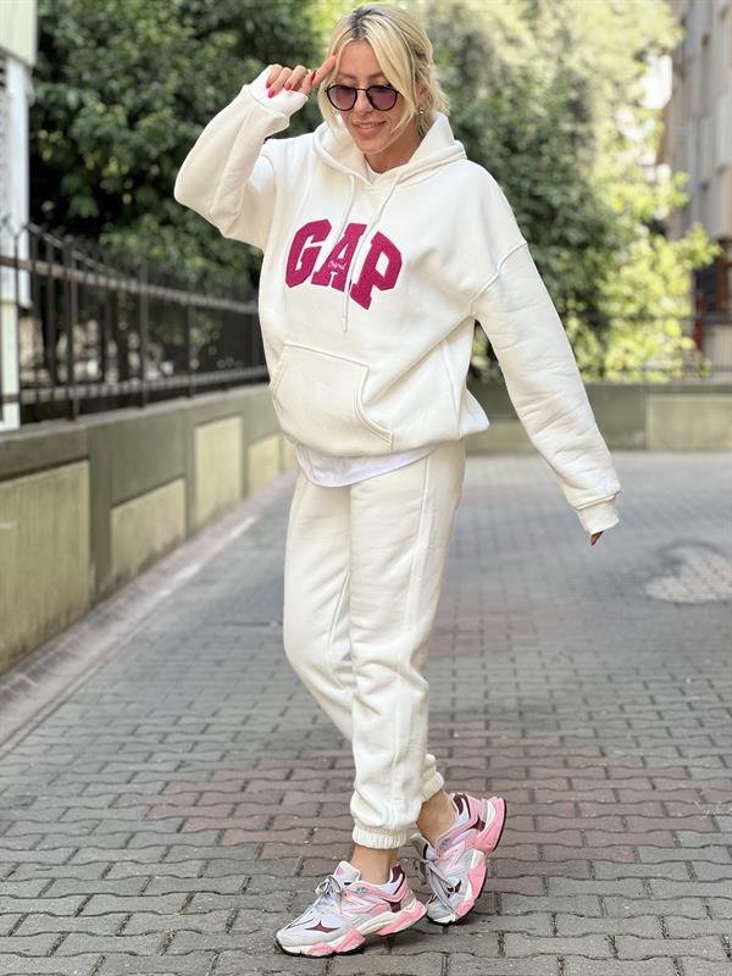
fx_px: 2171
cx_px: 366
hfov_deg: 19.1
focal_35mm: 77
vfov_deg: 25.3
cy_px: 488
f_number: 2.8
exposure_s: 1/121
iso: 32
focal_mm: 9
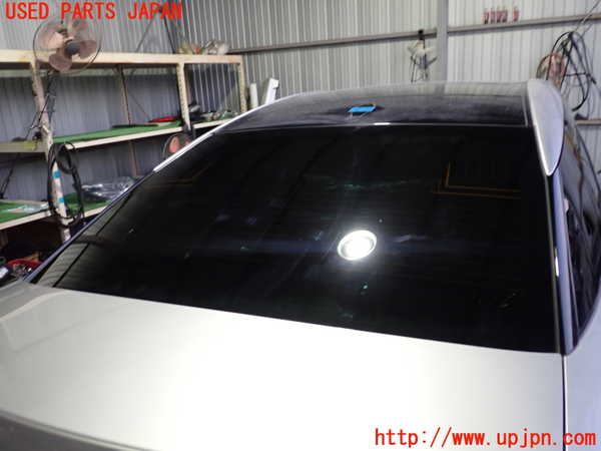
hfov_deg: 60.0
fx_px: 521
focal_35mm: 30
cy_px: 226
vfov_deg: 46.8
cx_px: 300
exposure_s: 1/30
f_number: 2.3
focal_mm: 5.4
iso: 320
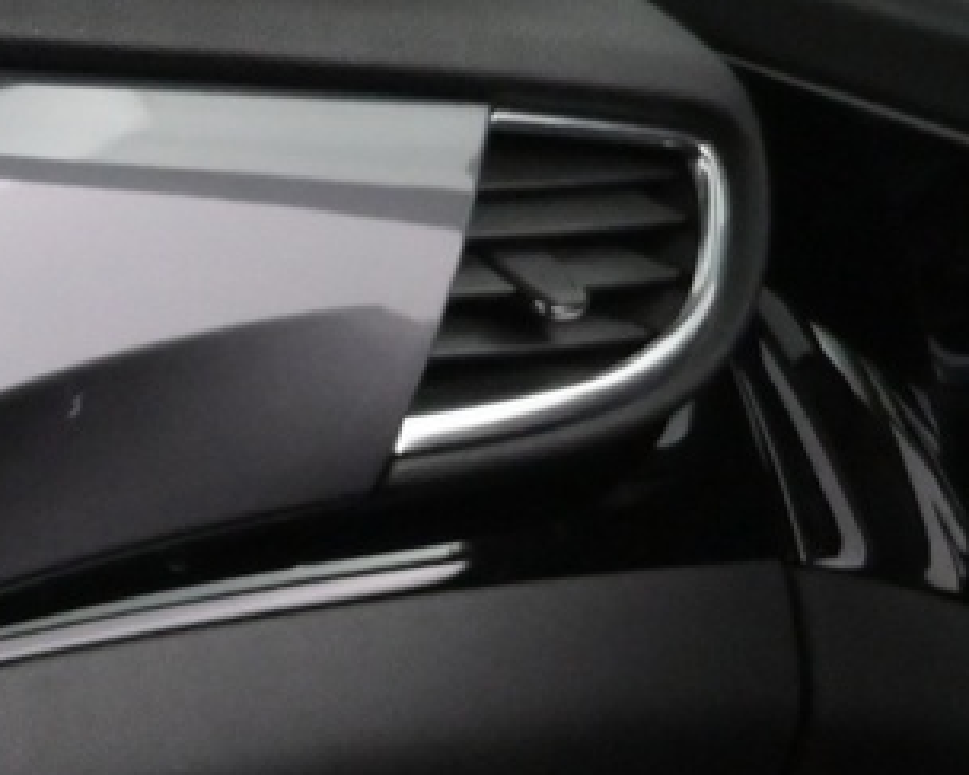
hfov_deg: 12.7
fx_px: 3440
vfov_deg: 11.8
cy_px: 1442
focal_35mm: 120
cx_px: -1288
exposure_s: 1/60
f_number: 4
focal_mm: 16
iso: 2500
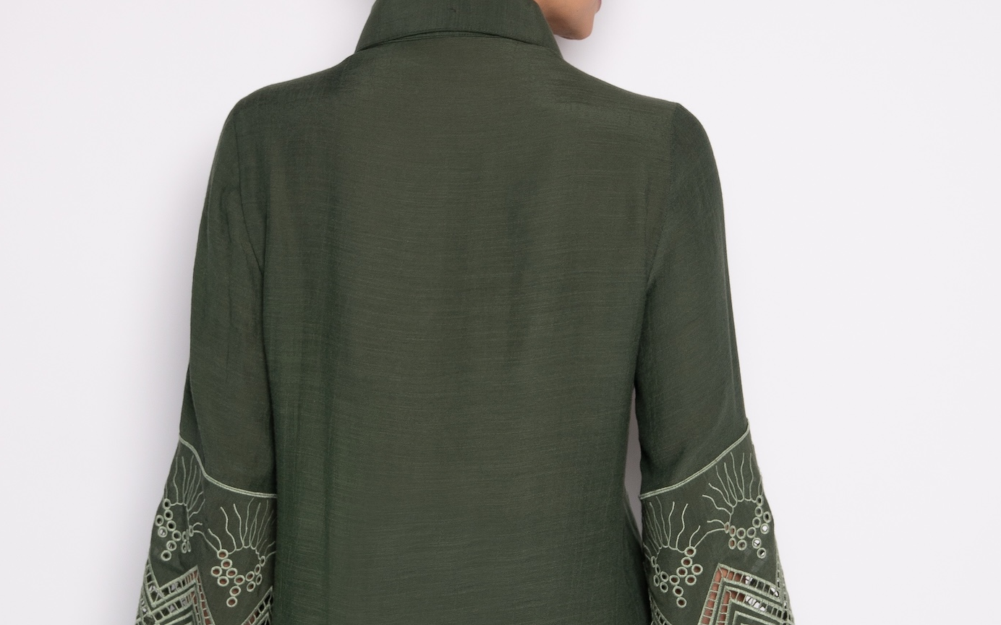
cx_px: 500
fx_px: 1991
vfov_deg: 17.8
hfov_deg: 28.2
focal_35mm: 73
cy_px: 387
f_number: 8
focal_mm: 44
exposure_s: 1/160
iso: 200
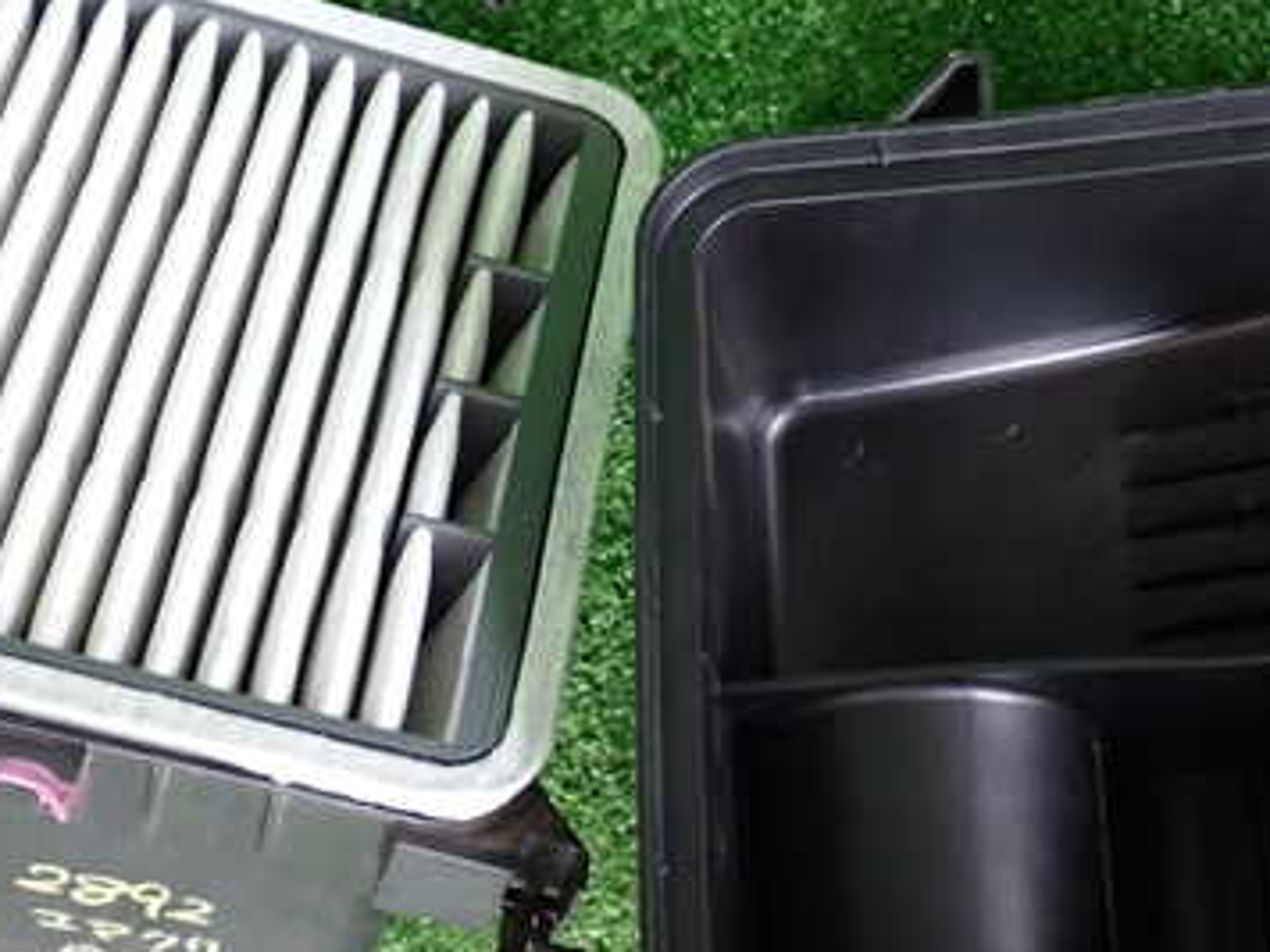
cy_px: 456
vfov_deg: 22.9
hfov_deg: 30.3
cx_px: 621
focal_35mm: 64
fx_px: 2348
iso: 500
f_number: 2.7
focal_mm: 6.83
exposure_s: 1/40
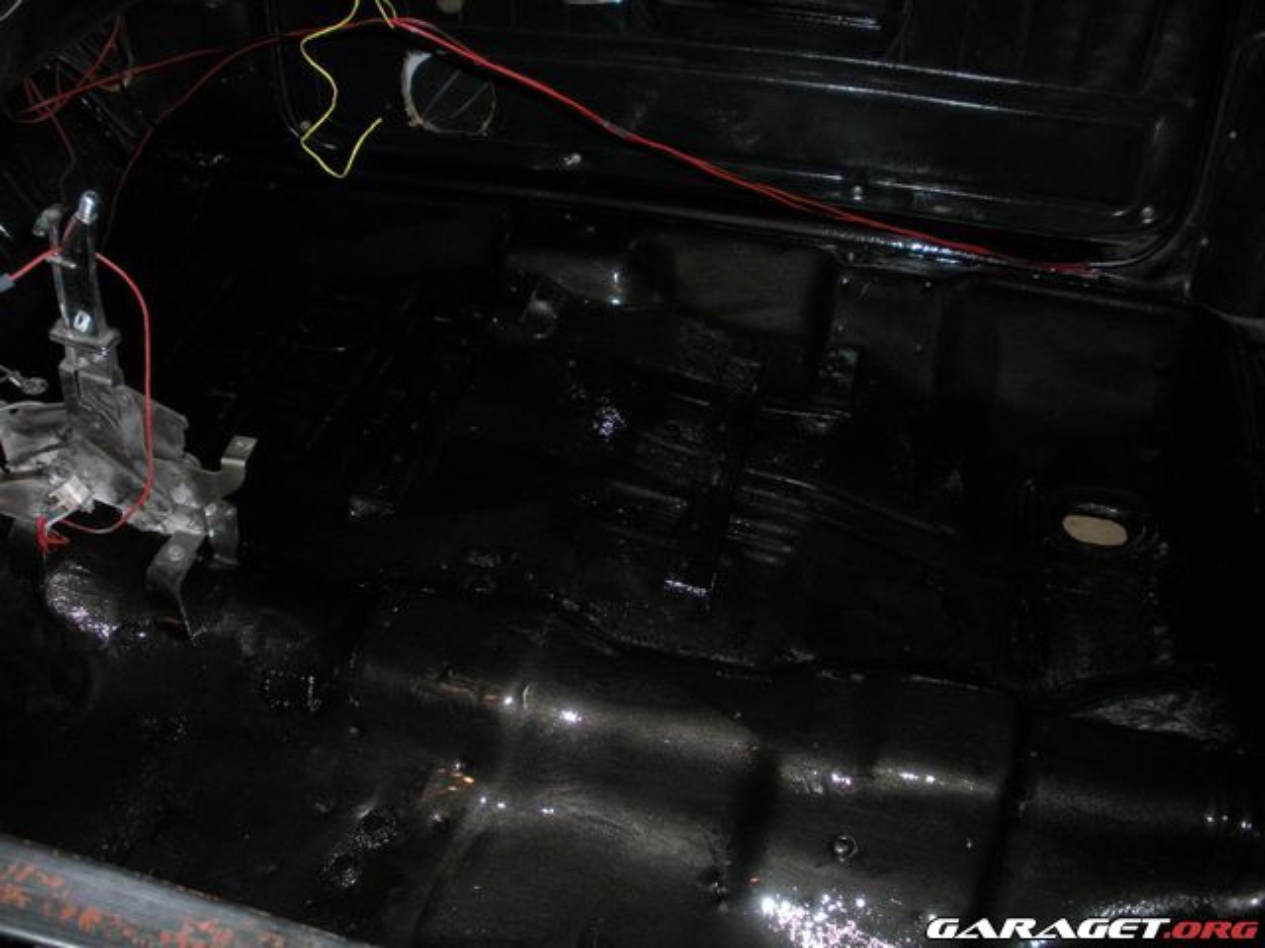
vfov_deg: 39.7
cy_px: 474
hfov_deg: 51.4
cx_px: 632
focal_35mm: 36
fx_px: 1316
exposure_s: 1/60
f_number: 3.5
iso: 200
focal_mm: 6.3
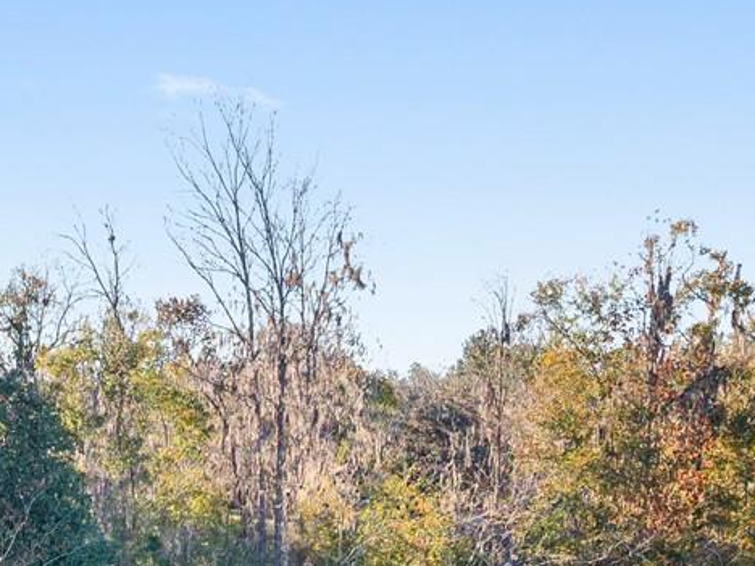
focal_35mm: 82
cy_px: 769
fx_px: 1788
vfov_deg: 16.8
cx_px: 73
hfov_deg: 23.2
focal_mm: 8.67
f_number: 1.8
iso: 400
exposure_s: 1/2000
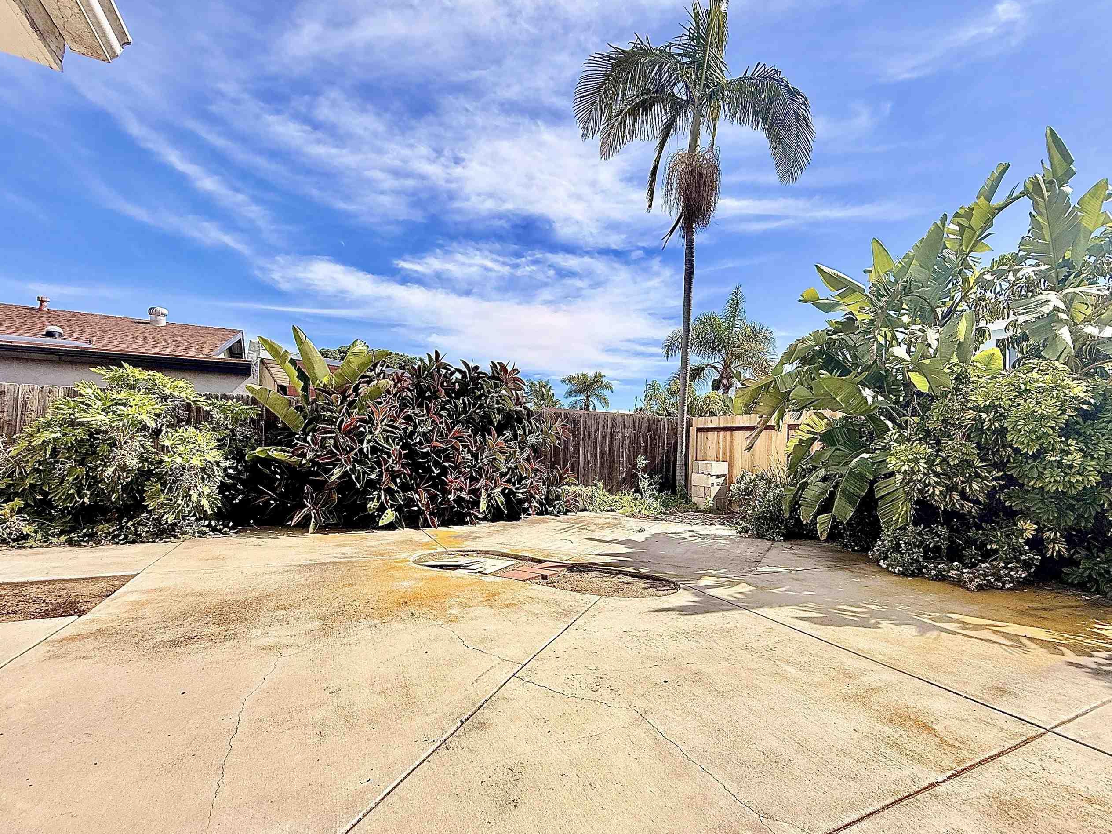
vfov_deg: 74.7
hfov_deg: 91.0
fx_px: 546
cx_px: 584
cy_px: 434
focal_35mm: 17
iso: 50
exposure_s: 1/1698
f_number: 2.2
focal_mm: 2.22
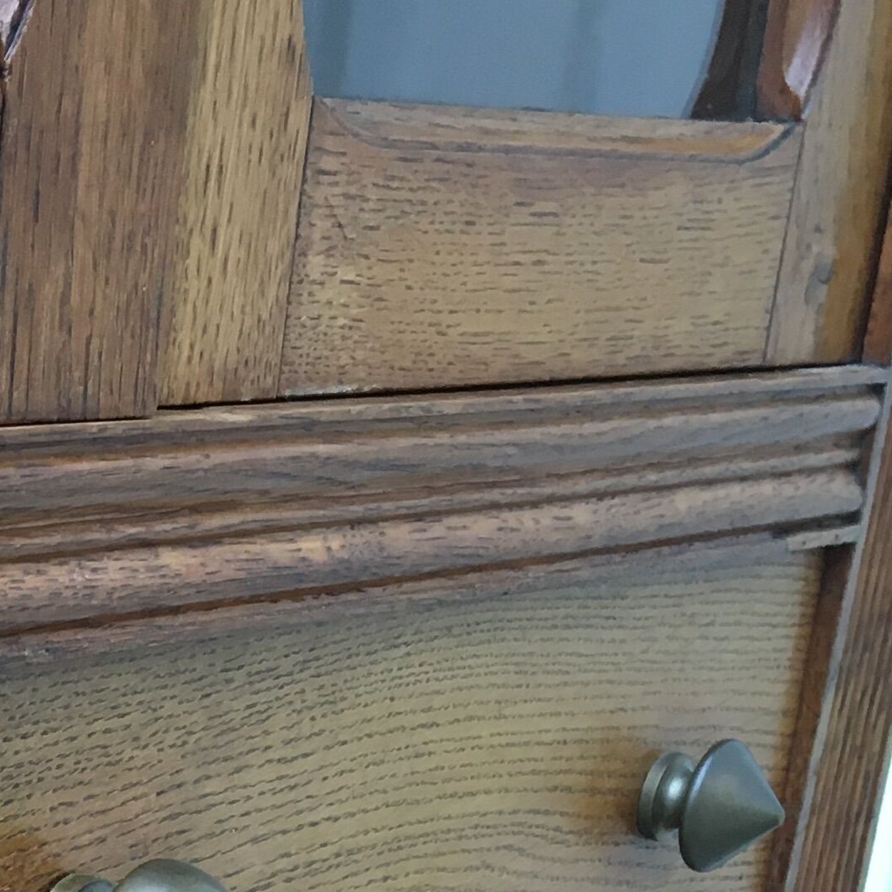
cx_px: -440
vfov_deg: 16.9
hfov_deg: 16.4
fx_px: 2828
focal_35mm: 97
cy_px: 1167
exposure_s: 1/33
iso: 40
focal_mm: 4.15
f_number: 2.2
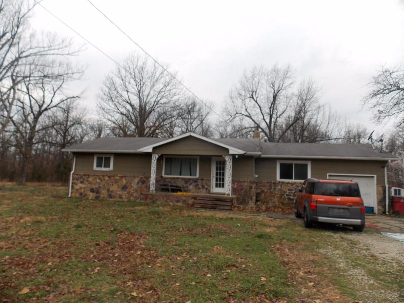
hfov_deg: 73.9
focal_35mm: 23
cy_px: 152
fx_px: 268
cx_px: 202
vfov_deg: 58.9
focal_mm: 4
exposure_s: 1/320
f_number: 3.1
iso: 80
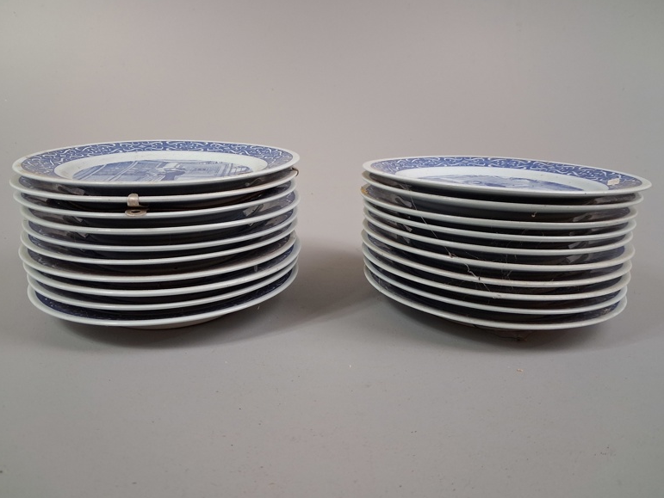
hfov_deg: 63.4
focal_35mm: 28
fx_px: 537
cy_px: 242
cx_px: 320
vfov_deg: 49.8
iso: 250
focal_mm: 4
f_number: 1.8
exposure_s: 1/50
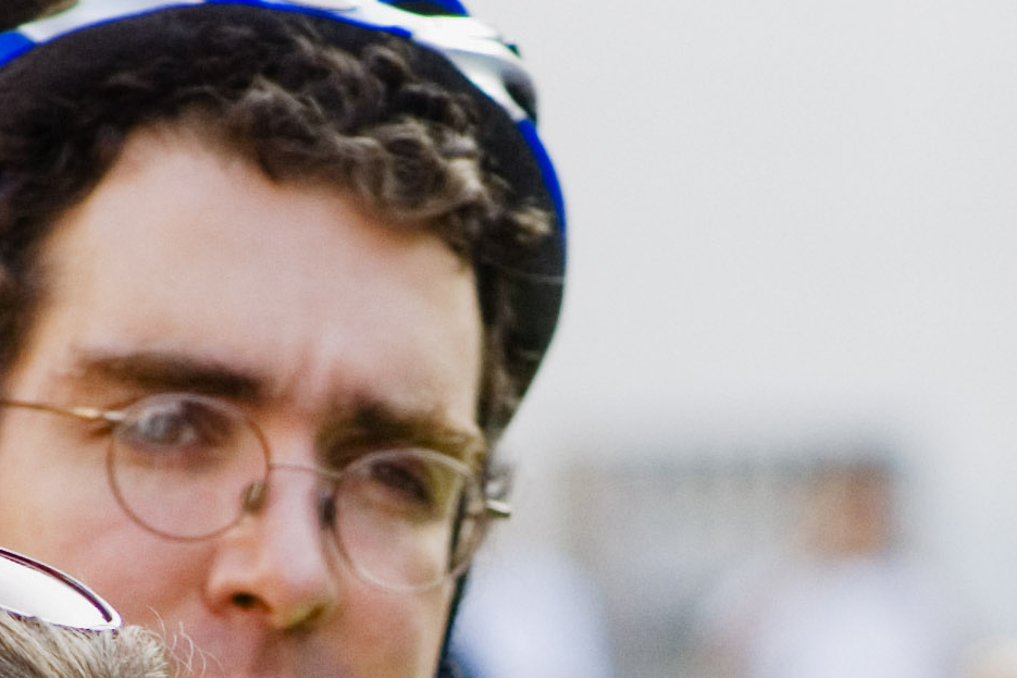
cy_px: 935
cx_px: 685
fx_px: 23159
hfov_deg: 2.5
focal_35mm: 820
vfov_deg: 1.7
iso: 320
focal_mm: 170
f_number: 5.6
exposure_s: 1/100
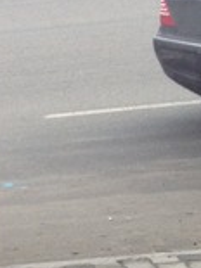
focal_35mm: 193
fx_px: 1496
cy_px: 450
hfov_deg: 7.4
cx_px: -182
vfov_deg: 9.8
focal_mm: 4.28
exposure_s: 1/126
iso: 50
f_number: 2.4
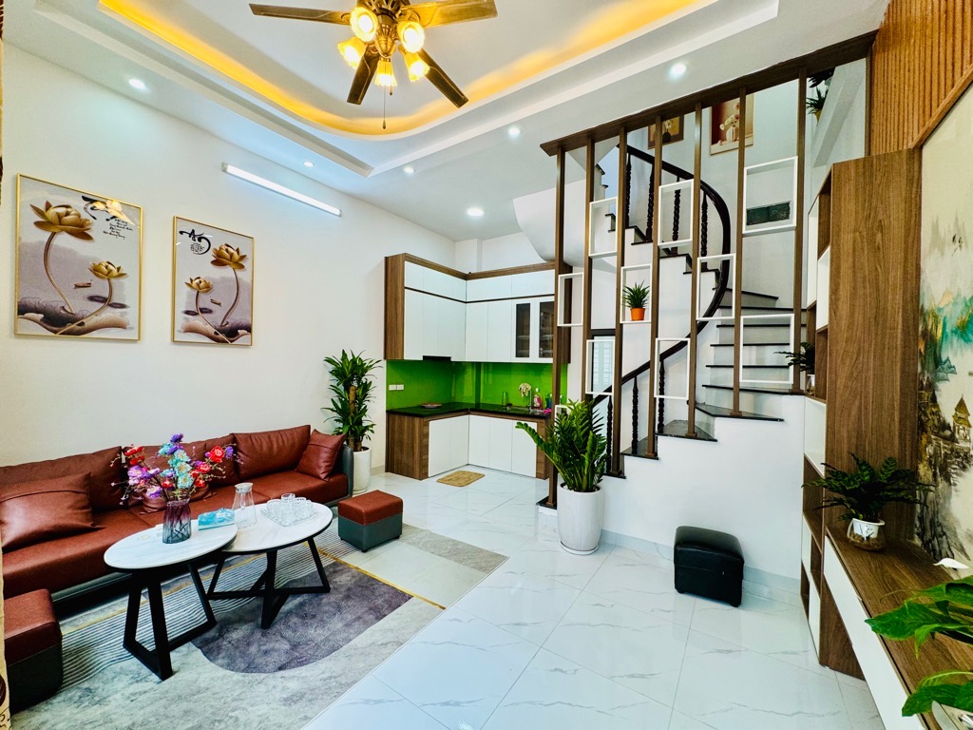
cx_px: 486
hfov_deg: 102.1
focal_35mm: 14
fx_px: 394
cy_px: 365
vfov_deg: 85.7
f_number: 2.2
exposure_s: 1/100
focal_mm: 2.22
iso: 125
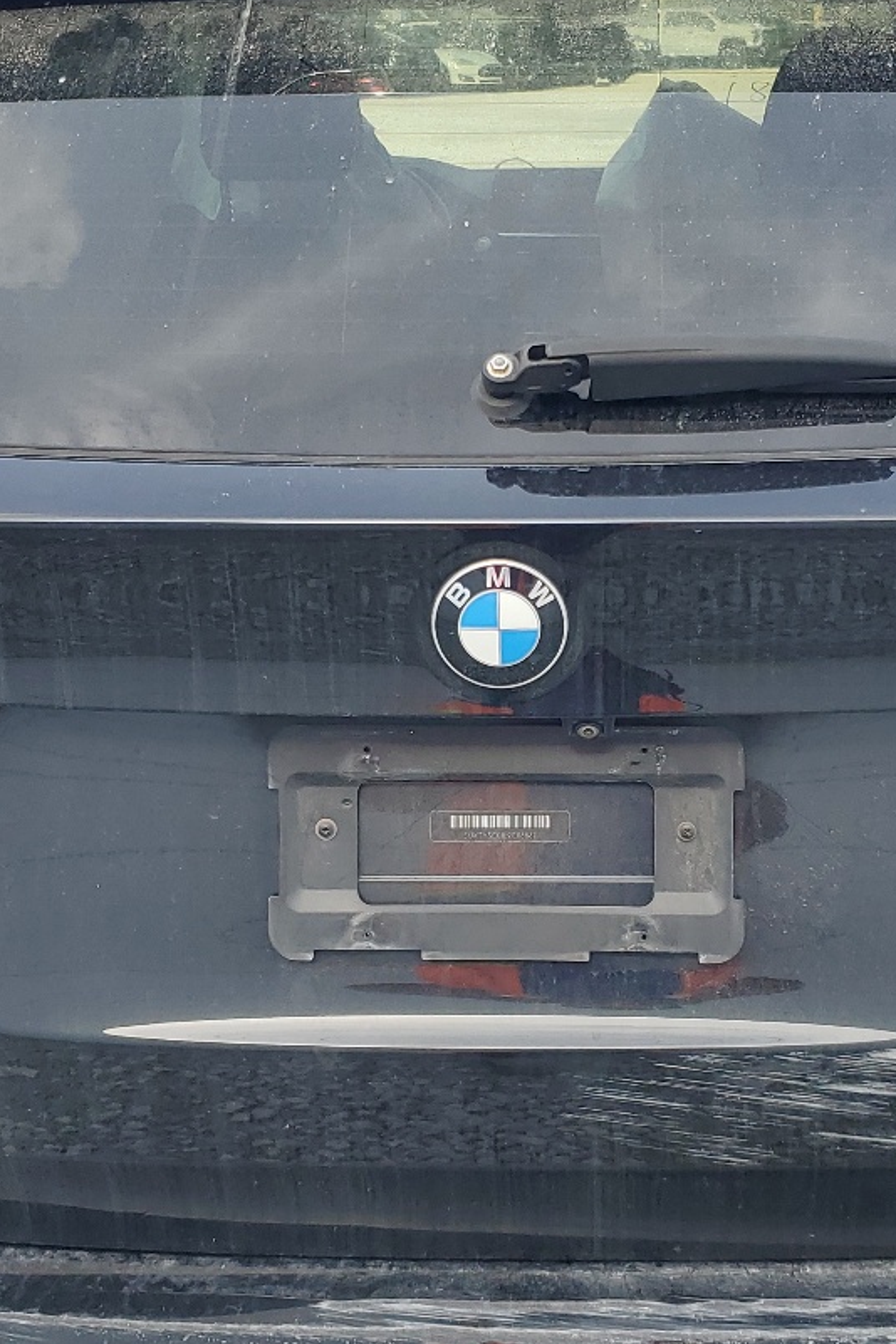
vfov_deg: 36.8
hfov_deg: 25.0
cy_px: 763
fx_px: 2016
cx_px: 508
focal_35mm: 54
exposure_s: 1/667
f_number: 1.5
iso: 50
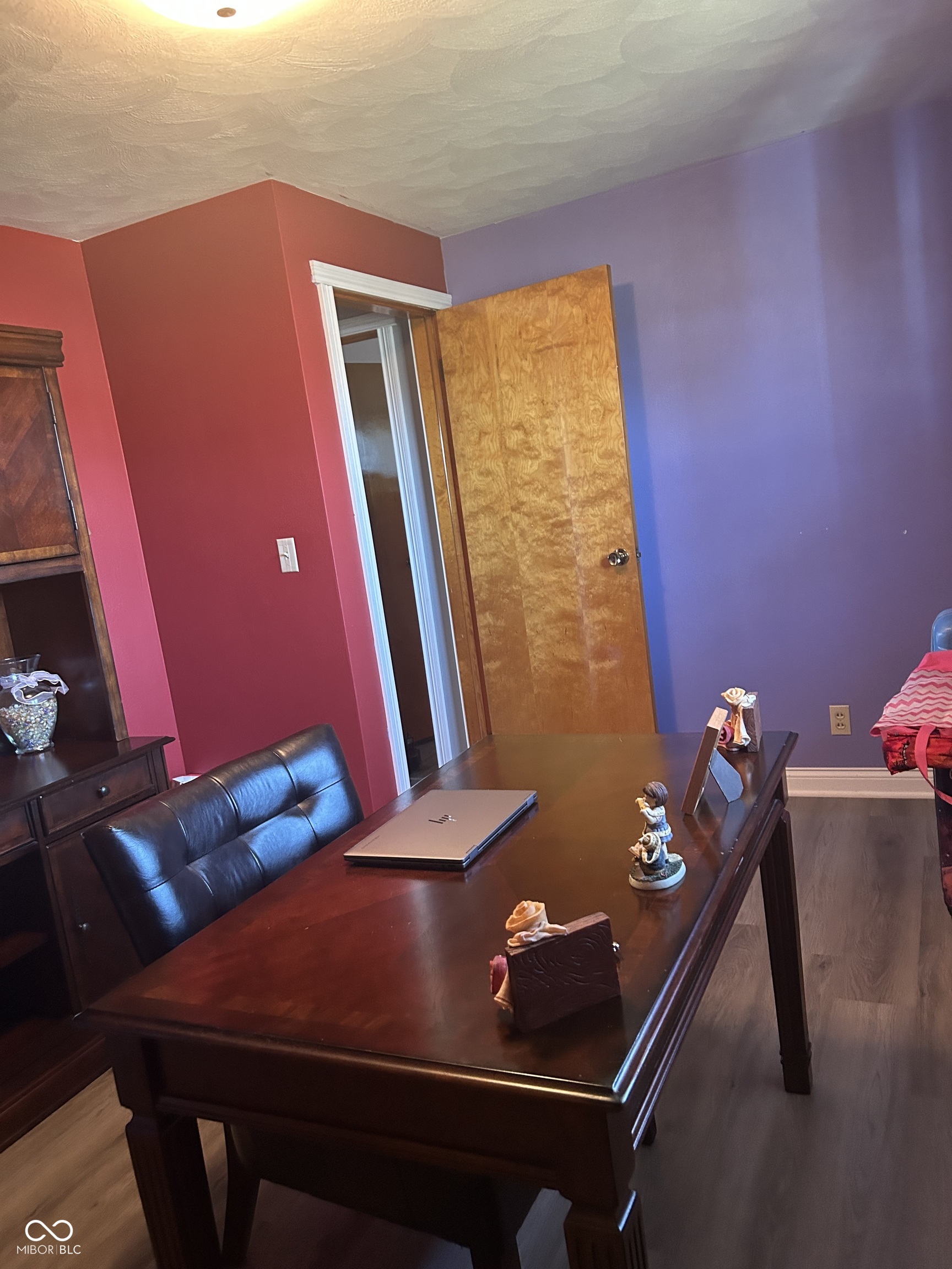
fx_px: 953
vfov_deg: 67.3
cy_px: 634
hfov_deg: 53.1
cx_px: 476
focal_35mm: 26
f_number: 1.5
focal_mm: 5.7
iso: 400
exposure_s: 1/60
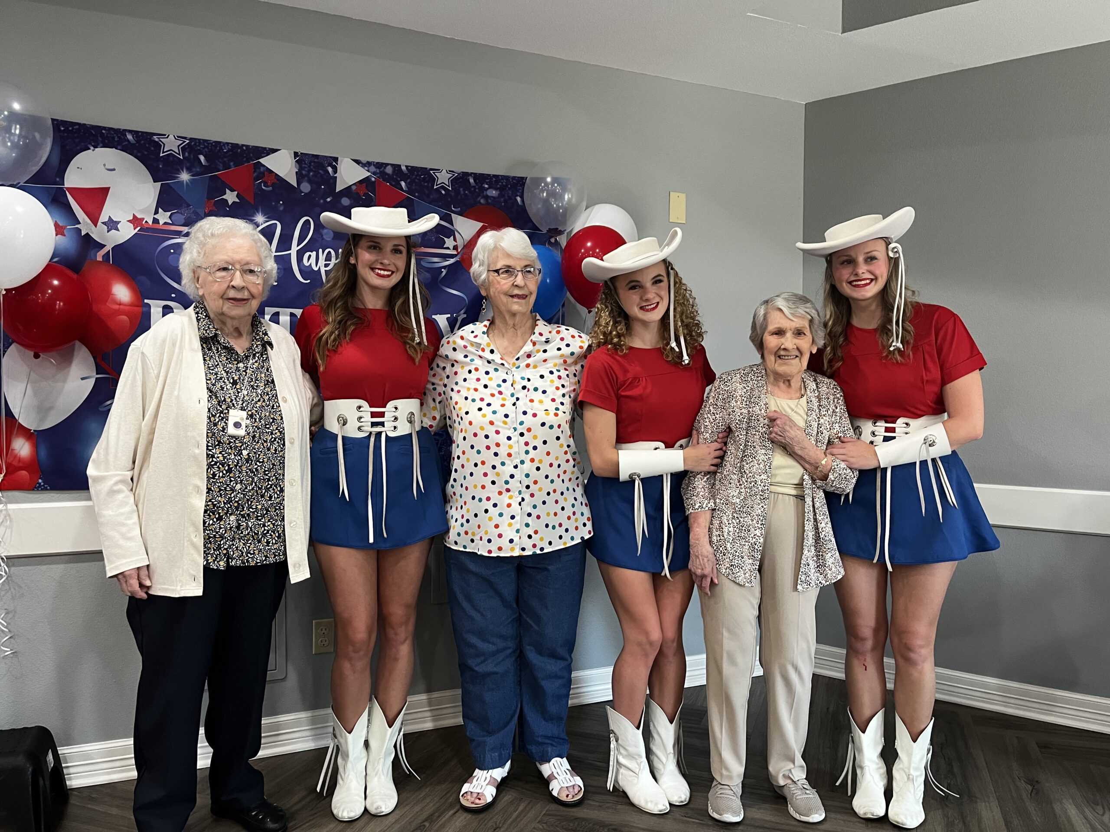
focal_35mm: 26
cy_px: 416
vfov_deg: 53.1
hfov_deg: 67.3
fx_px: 834
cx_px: 555
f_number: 1.6
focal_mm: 5.1
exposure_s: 1/60
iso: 250
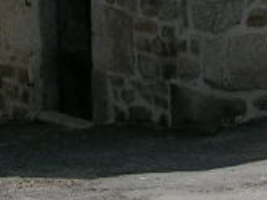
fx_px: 1657
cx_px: 360
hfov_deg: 9.0
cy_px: -78
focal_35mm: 215
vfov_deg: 6.8
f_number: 4.8
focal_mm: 5.4
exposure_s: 1/698
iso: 50
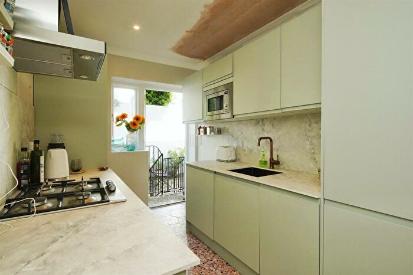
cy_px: 138
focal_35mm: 17
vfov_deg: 70.4
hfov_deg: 93.3
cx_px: 206
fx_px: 195
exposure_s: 1/50
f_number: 11
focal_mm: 17
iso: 640
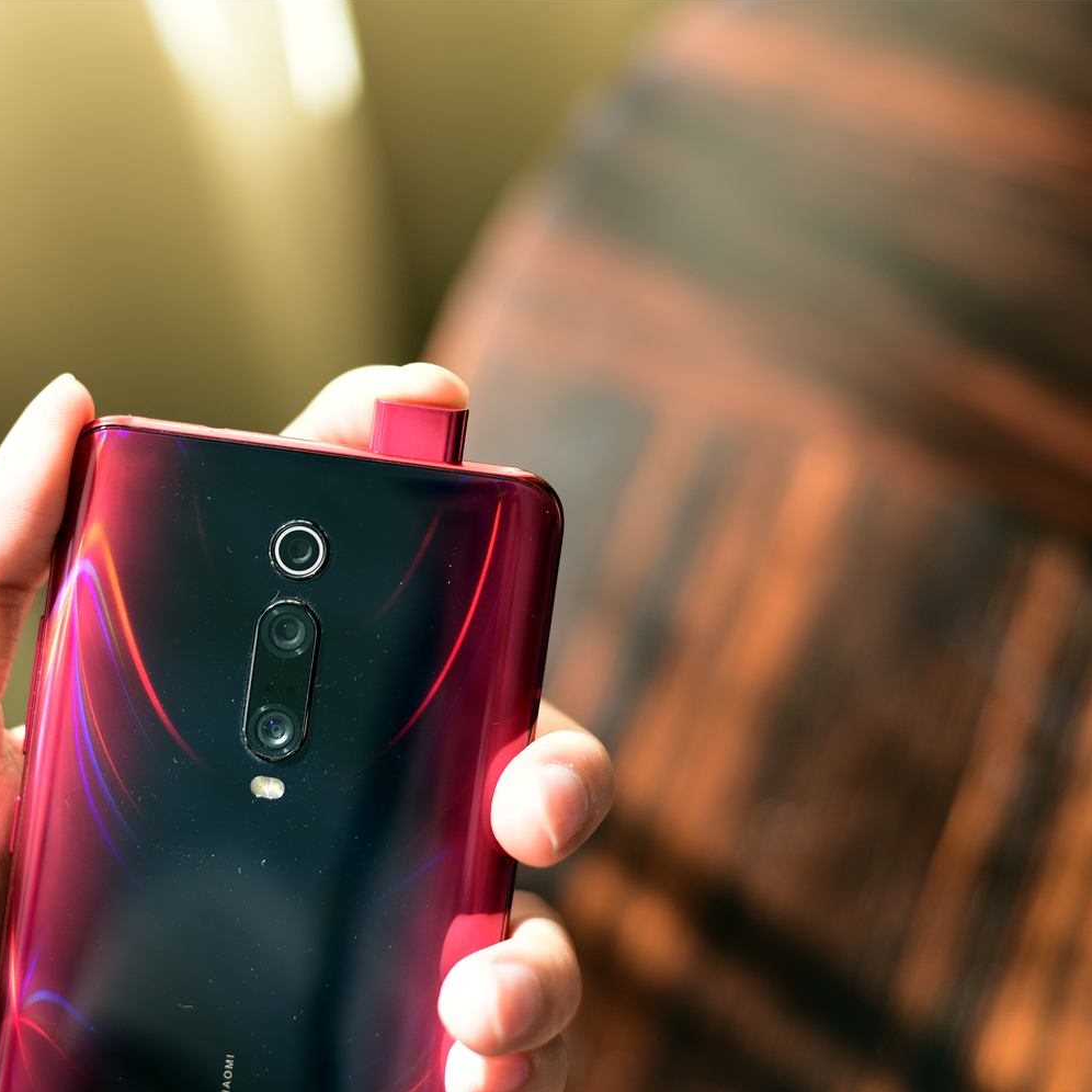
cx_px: 302
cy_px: 545
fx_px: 2284
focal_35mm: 64
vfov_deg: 26.9
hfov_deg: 26.6
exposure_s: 1/125
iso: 400
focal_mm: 50
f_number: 2.5
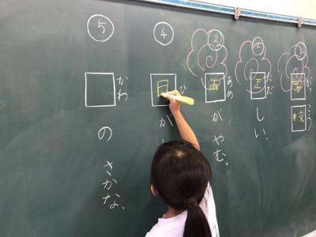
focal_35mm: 28
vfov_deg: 49.7
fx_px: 256
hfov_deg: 63.4
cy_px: 118
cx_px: 158
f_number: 1.8
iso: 64
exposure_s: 1/15
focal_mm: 3.99
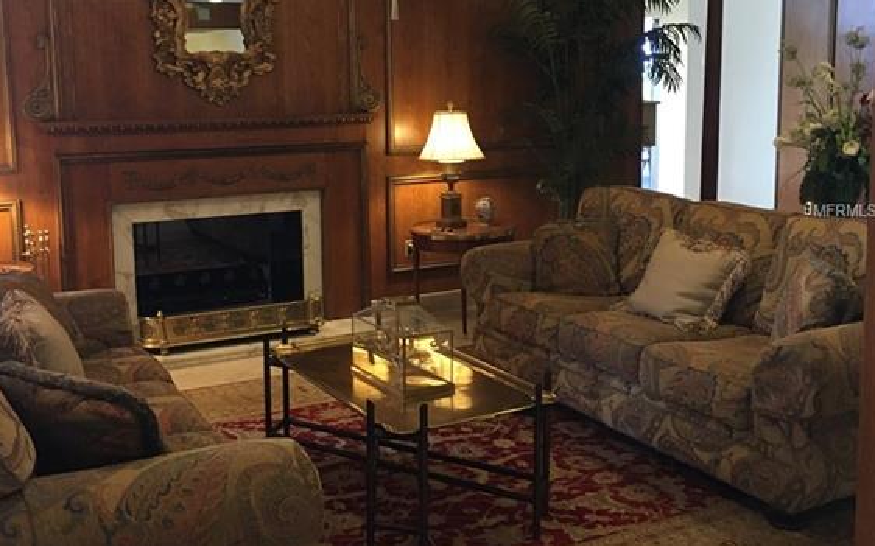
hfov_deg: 47.2
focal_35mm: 42
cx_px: 436
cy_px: 212
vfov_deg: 30.4
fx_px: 1001
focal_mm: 4.15
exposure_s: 1/17
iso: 200
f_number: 2.2
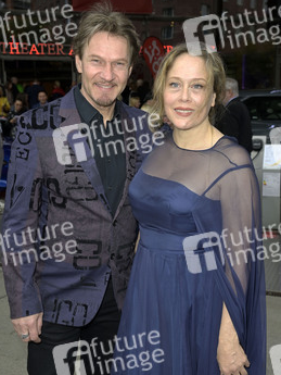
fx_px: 530
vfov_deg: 38.9
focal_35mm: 49
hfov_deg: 29.7
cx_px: 140
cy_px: 193
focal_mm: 44
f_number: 6.3
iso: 640
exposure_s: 1/250
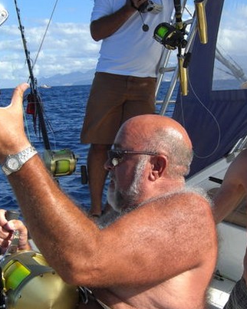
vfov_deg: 32.5
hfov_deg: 26.2
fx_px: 530
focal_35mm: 58
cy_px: 152
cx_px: 98
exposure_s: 1/640
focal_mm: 7.9
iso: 80
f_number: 4
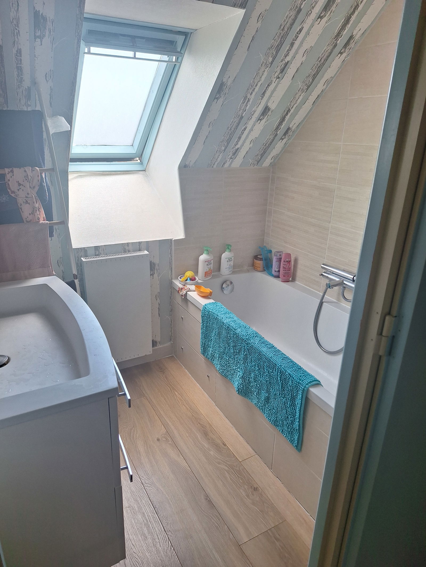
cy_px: 284
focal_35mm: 23
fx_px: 377
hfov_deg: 58.9
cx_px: 213
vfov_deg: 73.9
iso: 40
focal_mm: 5.54
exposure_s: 1/112
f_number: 1.8
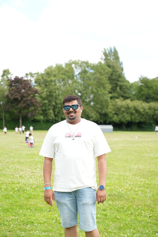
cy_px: 149
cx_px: 77
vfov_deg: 34.0
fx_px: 386
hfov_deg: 23.1
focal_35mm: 59
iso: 250
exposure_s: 1/800
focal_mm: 46.5
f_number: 2.8
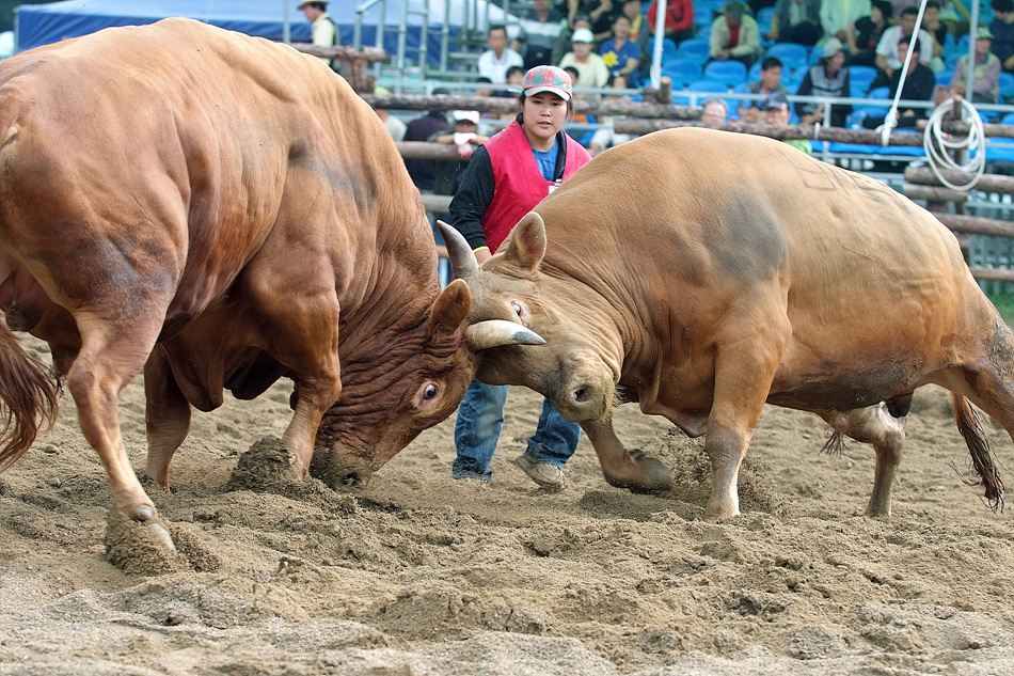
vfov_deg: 11.1
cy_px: 338
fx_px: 3464
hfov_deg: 16.7
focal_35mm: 123
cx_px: 507
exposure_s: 1/570
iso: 400
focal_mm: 82
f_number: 4
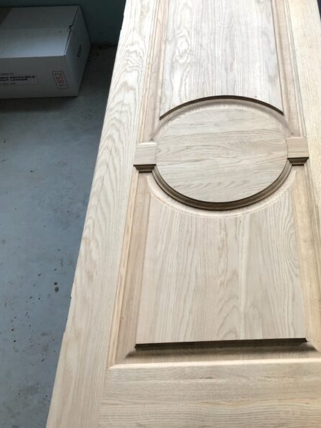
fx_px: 606
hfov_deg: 29.2
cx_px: 242
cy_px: 176
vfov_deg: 38.8
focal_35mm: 49
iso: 25
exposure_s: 1/50
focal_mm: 4
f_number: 1.8
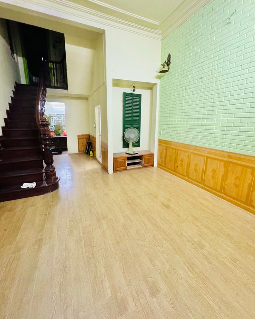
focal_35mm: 15
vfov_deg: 96.7
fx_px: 142
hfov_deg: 84.0
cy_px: 150
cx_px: 126
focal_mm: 2.22
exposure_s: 1/50
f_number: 2.2
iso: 1000
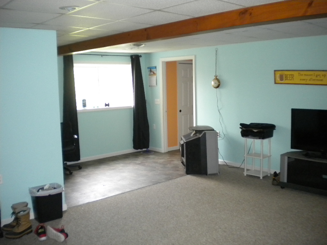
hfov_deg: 52.6
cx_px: 164
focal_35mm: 35
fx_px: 331
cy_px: 122
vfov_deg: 40.7
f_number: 3.1
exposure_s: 1/46.3
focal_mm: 6.3
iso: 400
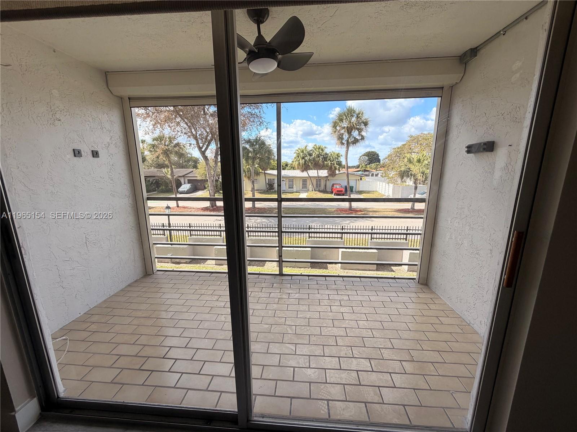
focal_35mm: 14
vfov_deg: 85.7
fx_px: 233
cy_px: 216
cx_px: 288
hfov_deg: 102.1
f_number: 2.2
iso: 50
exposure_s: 1/383
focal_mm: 2.22
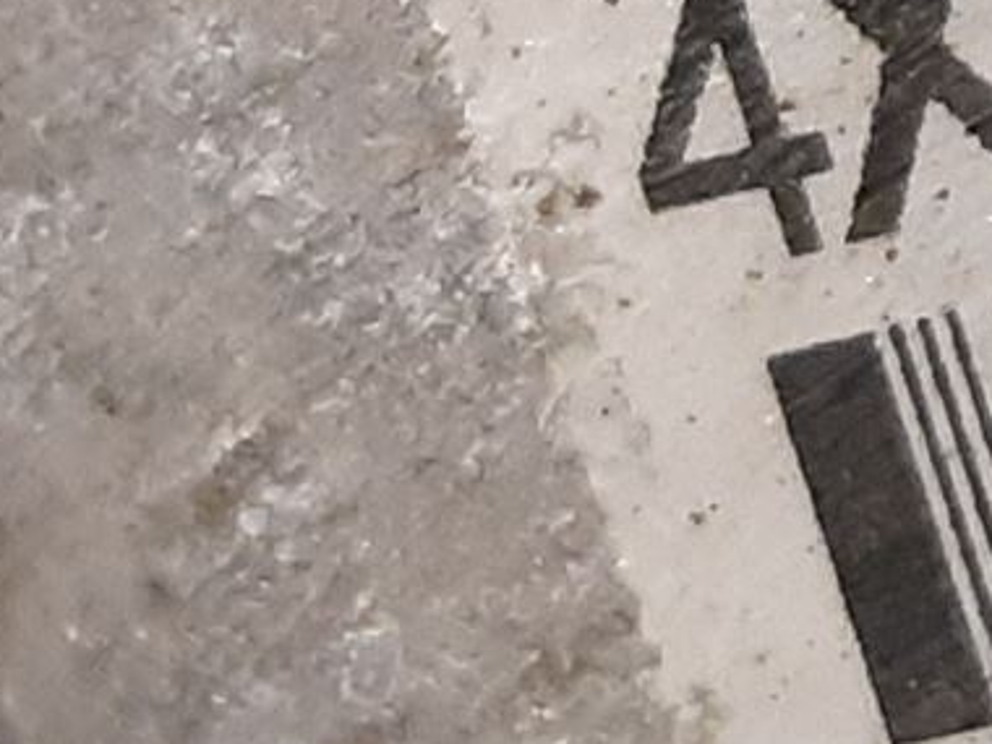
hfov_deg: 12.7
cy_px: -144
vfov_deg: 10.4
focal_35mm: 140
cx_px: 1820
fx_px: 4012
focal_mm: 3.93
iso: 200
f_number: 1.7
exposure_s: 1/25
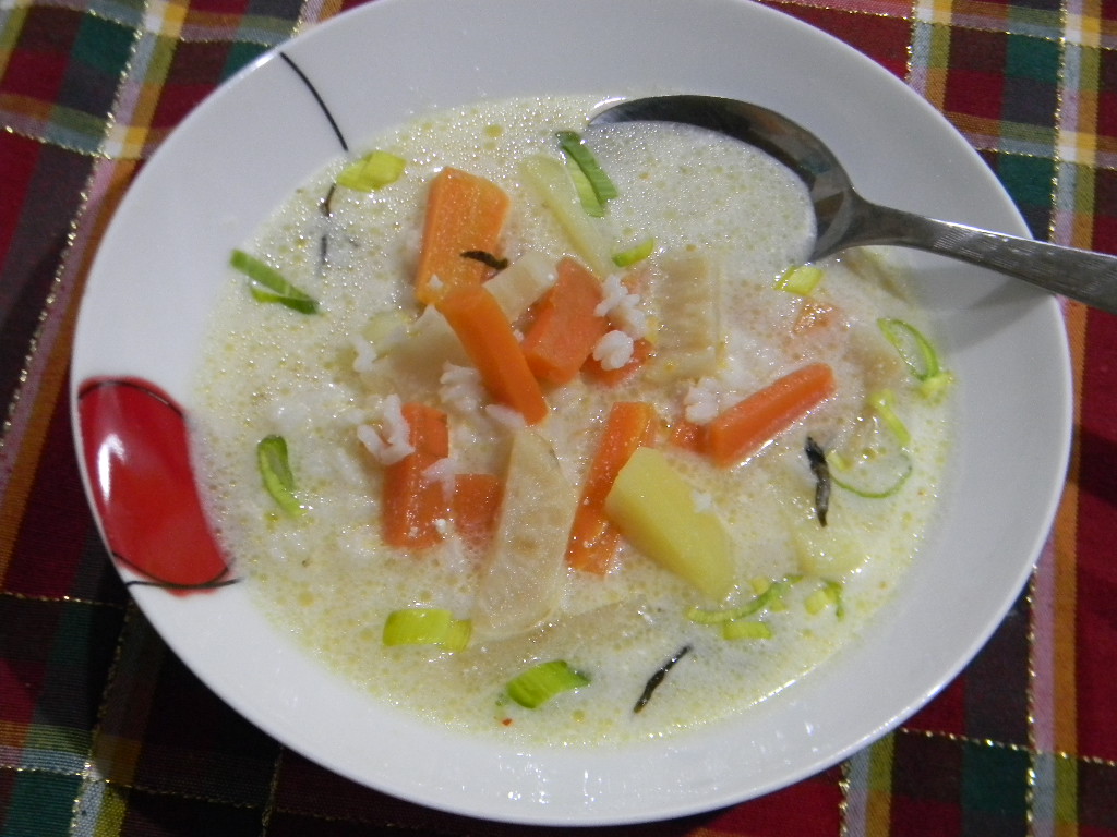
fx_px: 1807
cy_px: 418
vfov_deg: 26.1
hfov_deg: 34.3
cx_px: 558
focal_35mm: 56
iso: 400
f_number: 4.1
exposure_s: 1/19.7
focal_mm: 10.1
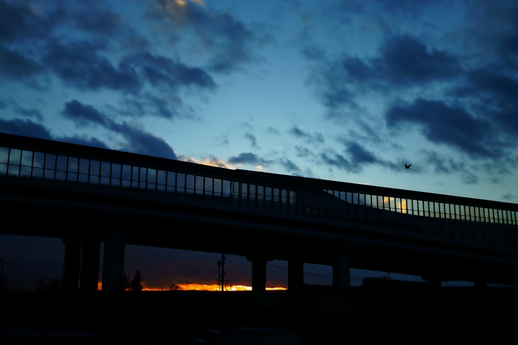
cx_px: 259
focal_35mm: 42
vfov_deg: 31.8
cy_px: 172
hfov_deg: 46.4
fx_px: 604
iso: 200
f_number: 1.8
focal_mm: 28
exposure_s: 1/4000
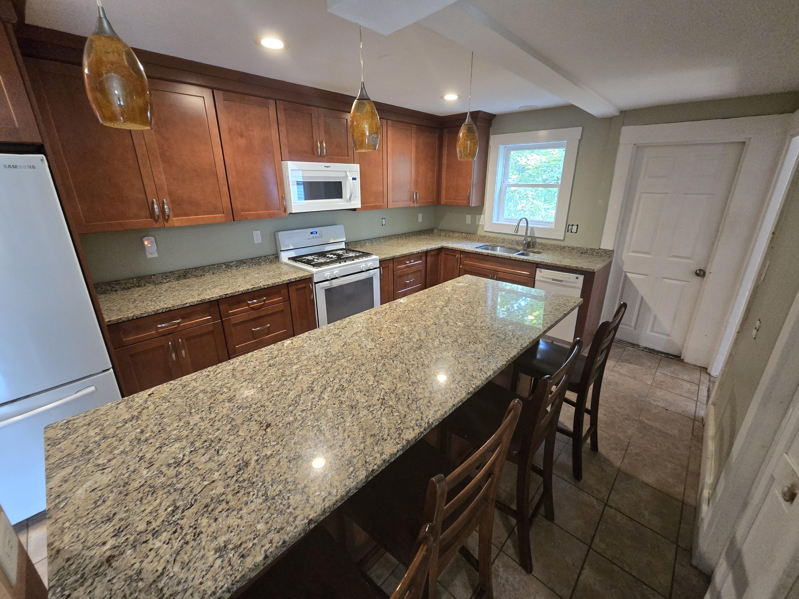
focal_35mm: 13
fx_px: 300
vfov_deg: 89.9
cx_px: 400
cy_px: 300
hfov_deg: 106.2
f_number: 2.2
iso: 640
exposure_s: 1/60
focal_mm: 2.2
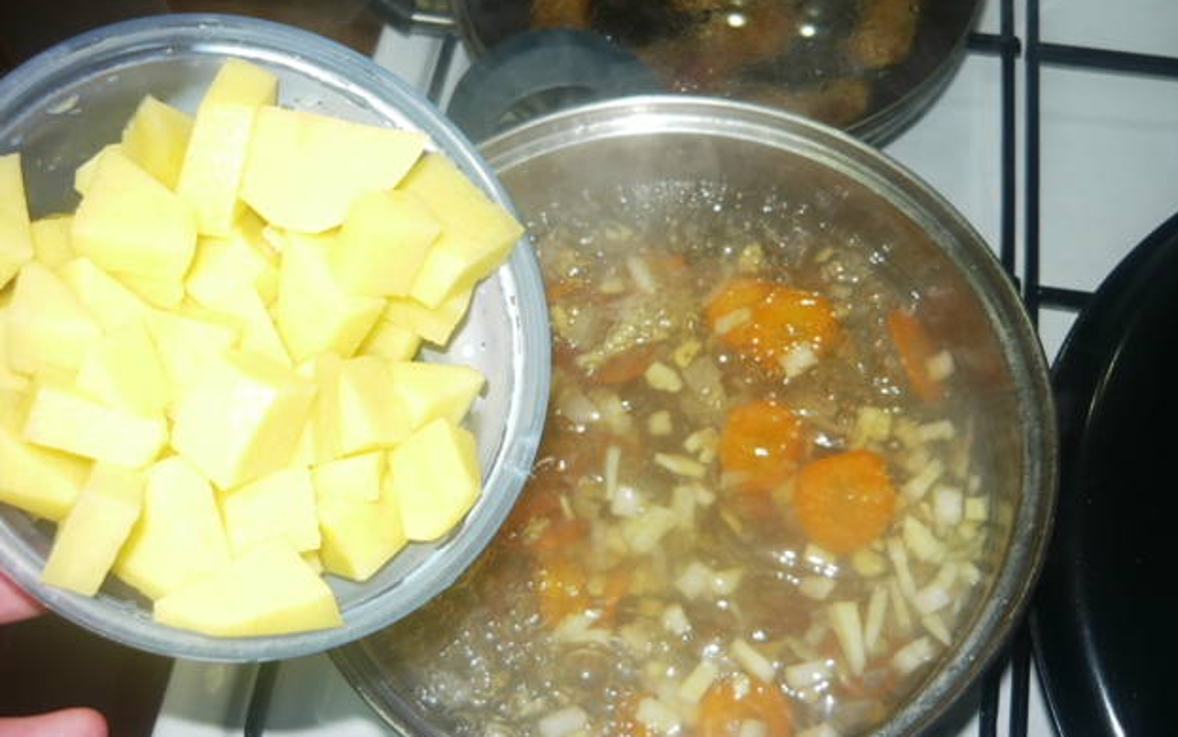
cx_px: 591
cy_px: 339
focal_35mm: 36
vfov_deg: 35.3
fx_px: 1156
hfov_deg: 54.0
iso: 100
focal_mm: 5.5
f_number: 2.8
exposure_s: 1/30
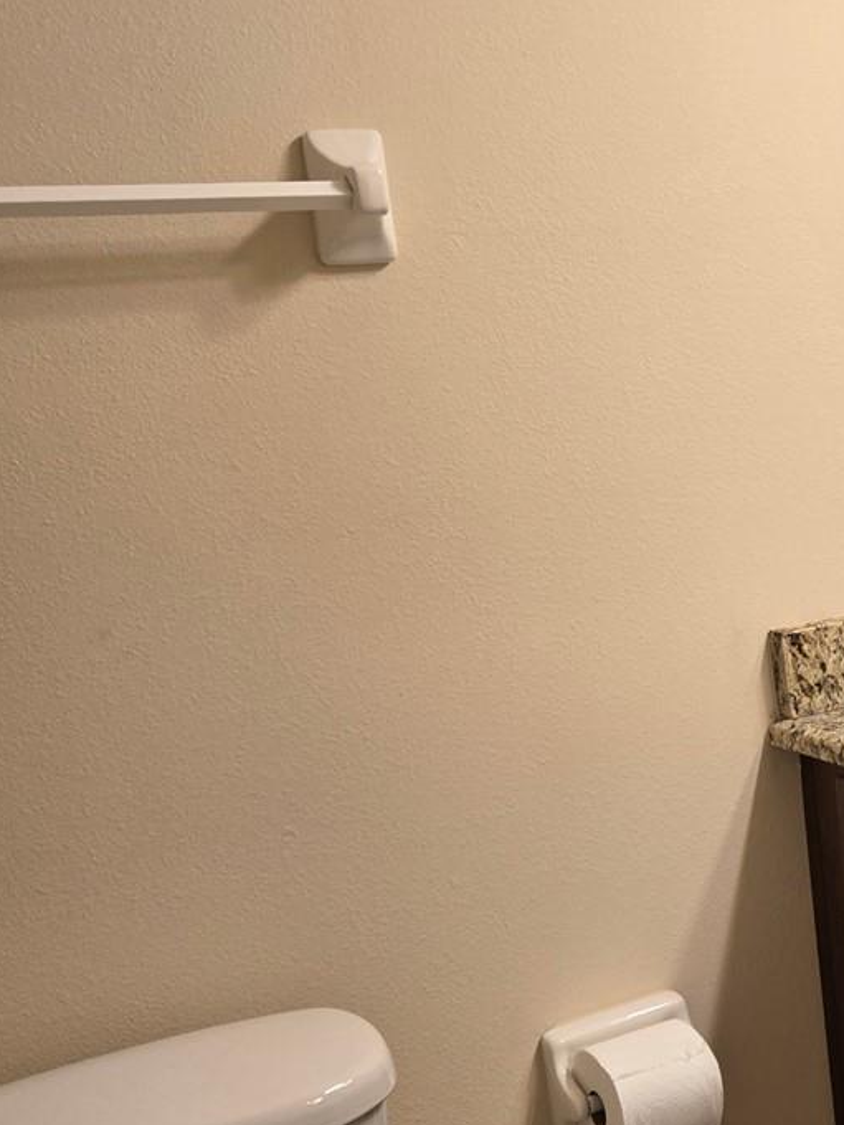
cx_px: 1047
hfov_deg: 24.2
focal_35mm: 54
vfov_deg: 35.5
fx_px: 1755
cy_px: 567
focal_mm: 5.4
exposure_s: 1/120
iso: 125
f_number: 1.8
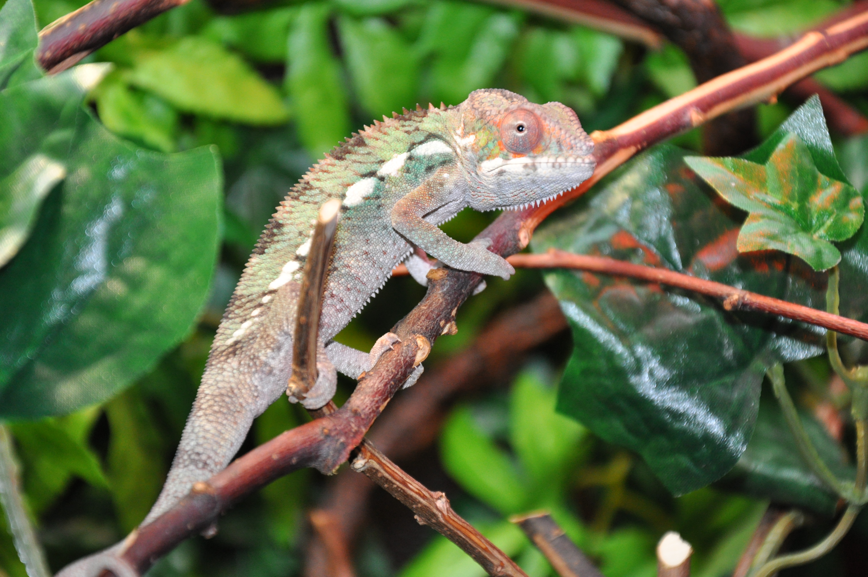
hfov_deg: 13.1
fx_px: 3793
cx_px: 434
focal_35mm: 158
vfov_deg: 8.7
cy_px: 288
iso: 800
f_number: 5.6
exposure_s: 1/60
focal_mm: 105
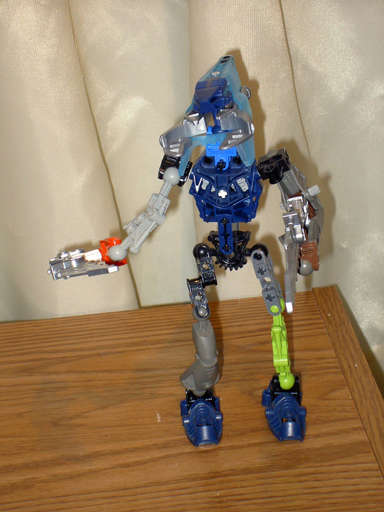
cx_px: 192
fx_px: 1509
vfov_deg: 19.3
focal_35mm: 102
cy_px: 256
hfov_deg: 14.5
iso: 200
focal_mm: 16.8
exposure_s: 1/100
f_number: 4.9
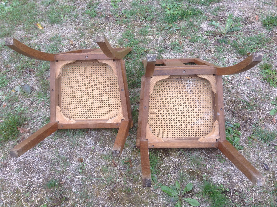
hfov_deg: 55.4
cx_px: 138
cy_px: 104
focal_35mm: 33
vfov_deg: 42.8
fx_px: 264
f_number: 2.4
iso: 32
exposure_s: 1/60
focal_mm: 3.3
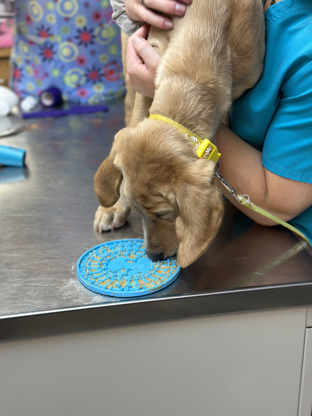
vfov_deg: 39.7
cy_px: 208
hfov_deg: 30.3
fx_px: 577
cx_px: 156
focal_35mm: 48
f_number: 1.78
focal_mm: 6.86
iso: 125
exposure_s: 1/120
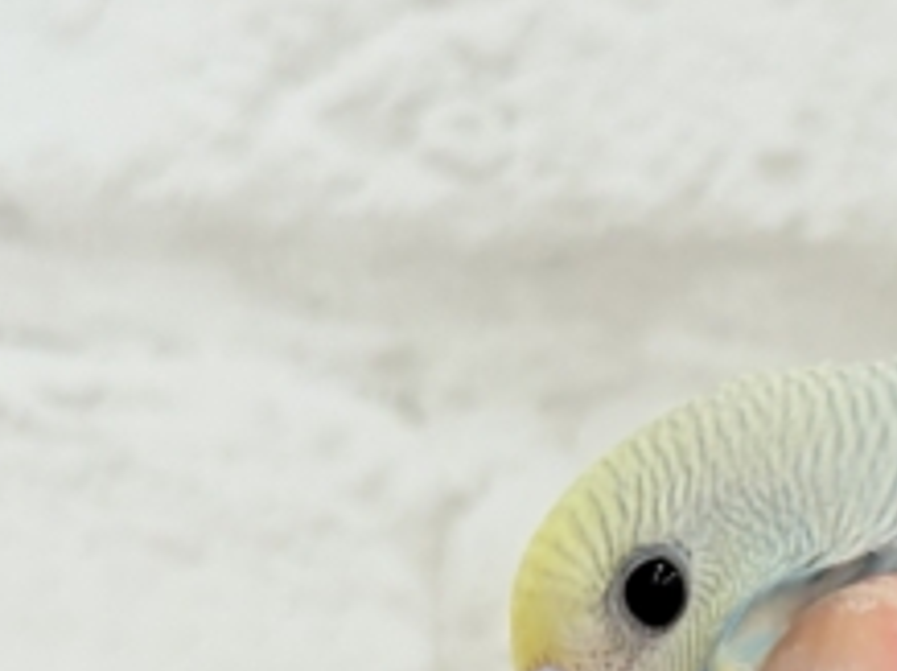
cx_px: 1169
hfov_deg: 12.5
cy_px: 852
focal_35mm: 153
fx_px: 3960
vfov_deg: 9.5
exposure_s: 1/100
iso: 80
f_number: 1.6
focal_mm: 5.96
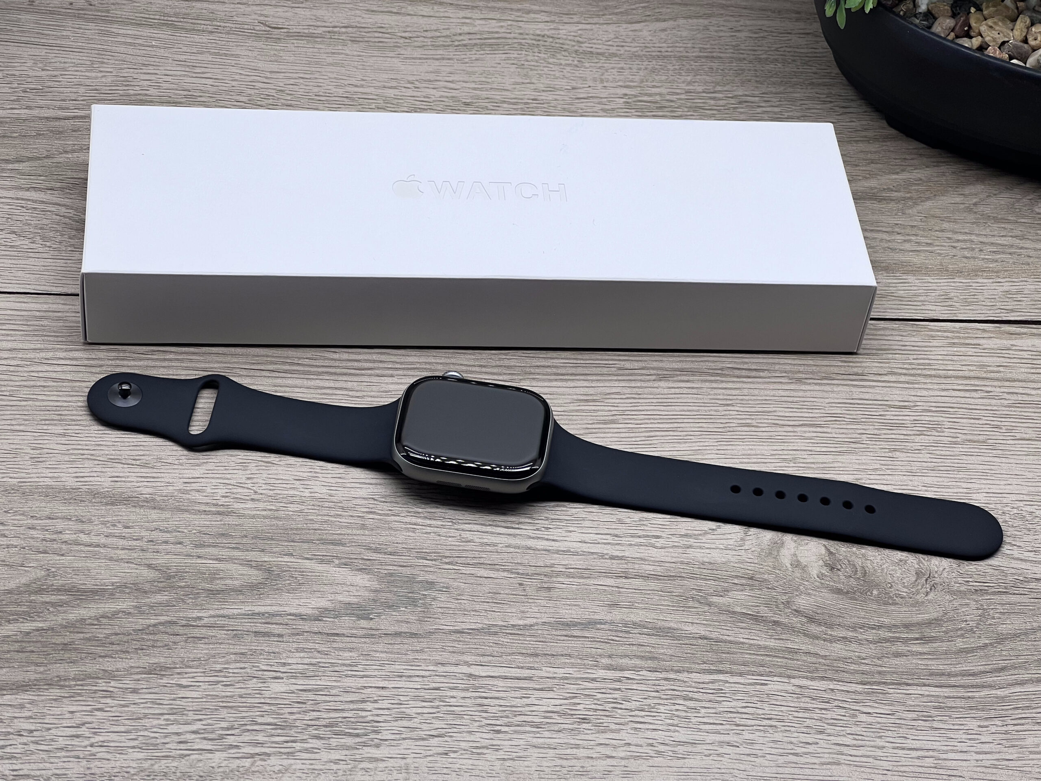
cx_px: 520
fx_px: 2316
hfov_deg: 25.3
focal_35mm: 77
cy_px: 390
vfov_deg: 19.1
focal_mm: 9
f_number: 2.8
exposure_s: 1/100
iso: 40
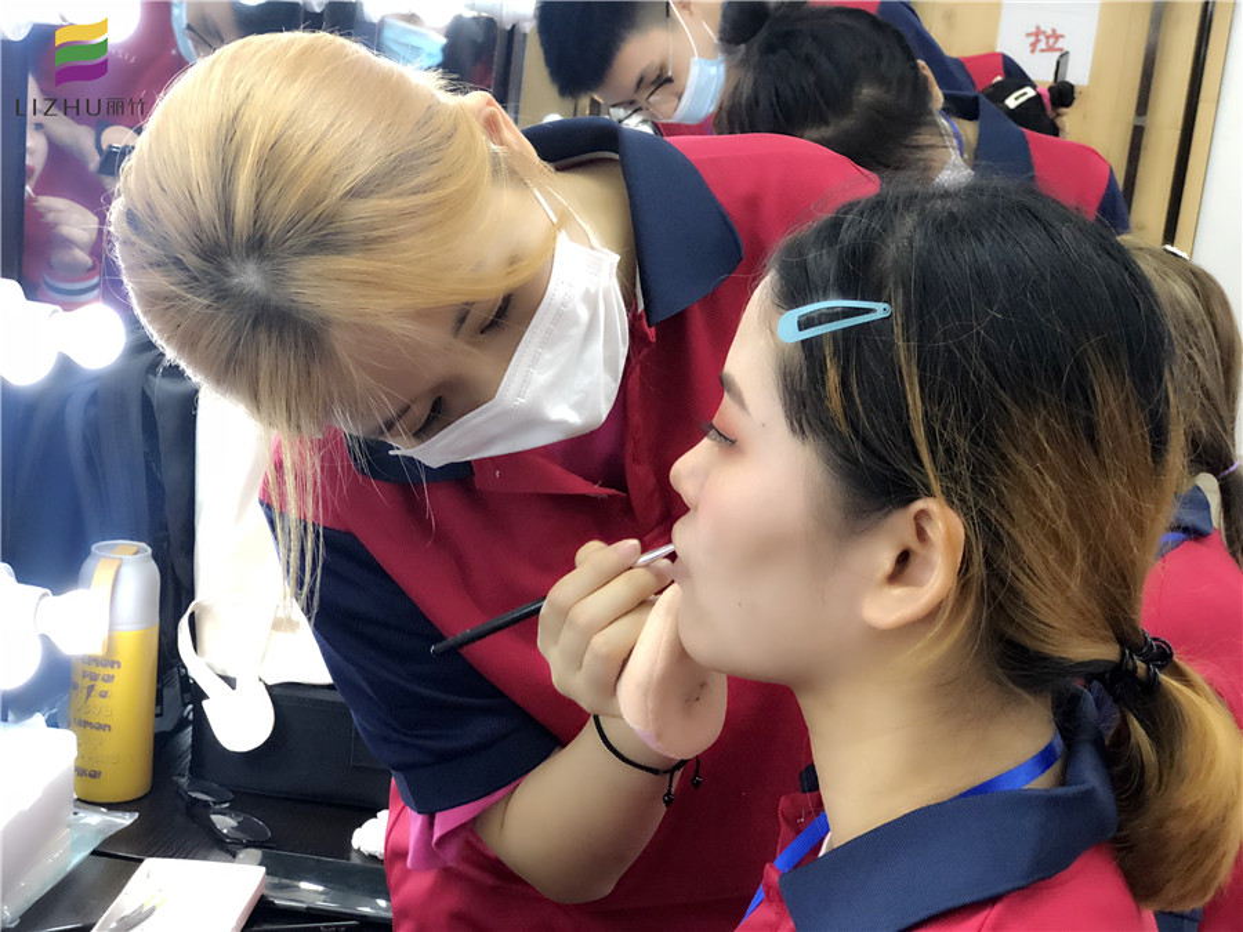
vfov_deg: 25.7
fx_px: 2047
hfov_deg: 33.8
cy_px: 466
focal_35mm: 57
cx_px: 622
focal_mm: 6.6
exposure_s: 1/33
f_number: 2.8
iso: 400
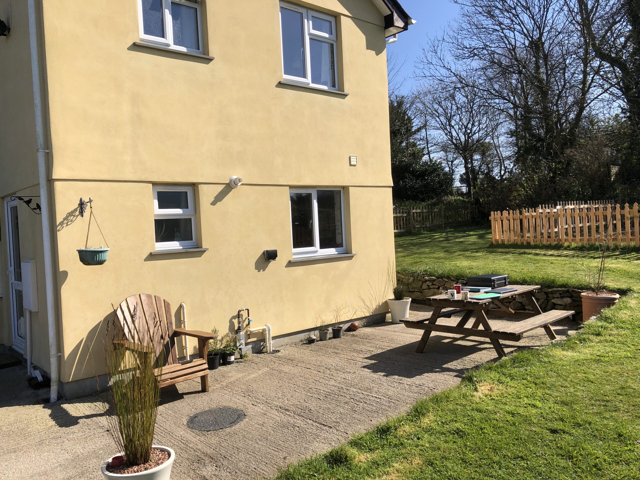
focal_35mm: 28
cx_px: 320
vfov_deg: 49.7
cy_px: 240
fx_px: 518
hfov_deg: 63.4
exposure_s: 1/2404
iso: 20
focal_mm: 4
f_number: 1.8
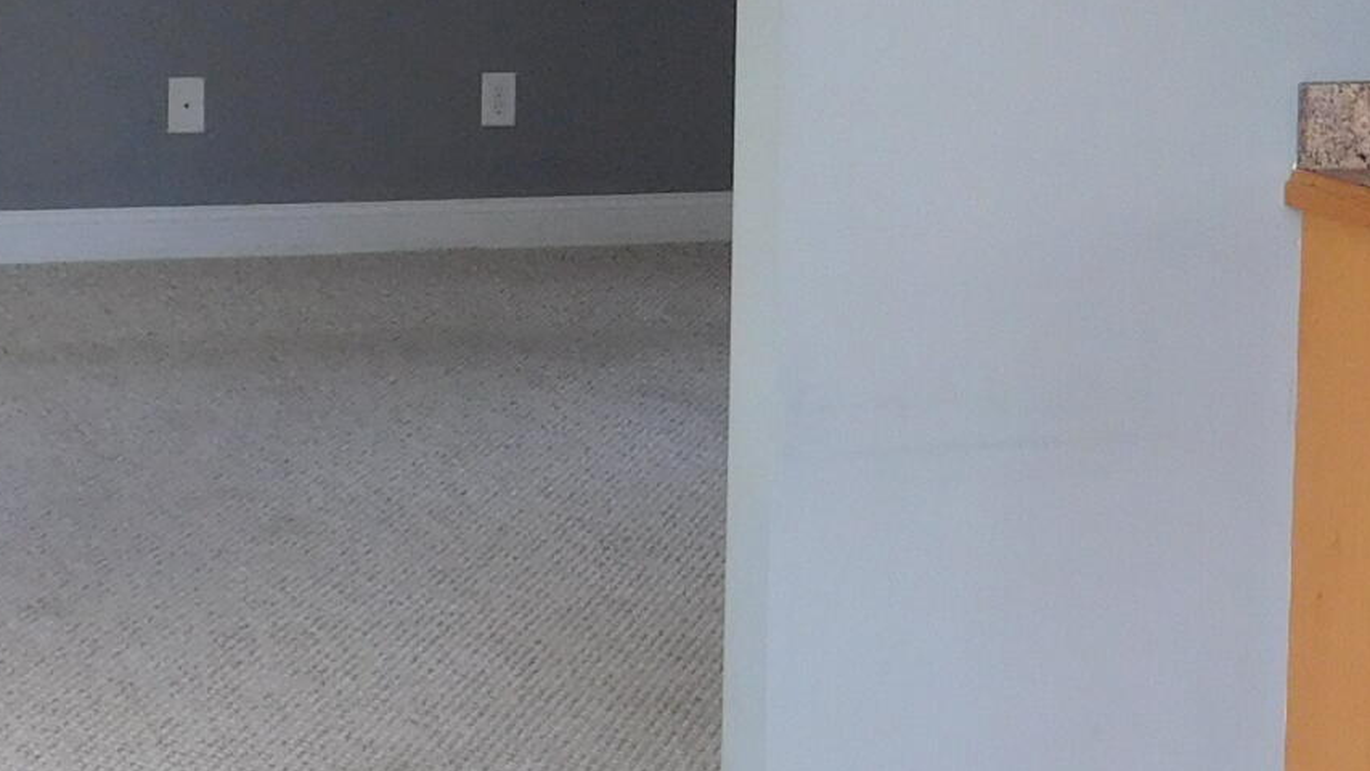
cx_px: 1229
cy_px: 207
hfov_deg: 18.3
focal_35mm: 115
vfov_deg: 10.5
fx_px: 4178
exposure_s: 1/30
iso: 180
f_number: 3.2
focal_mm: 5.3
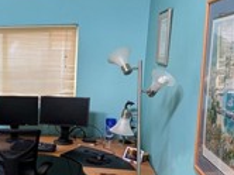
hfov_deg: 32.3
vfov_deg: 26.4
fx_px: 365
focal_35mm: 54
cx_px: -8
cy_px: 143
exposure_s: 1/46.8
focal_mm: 1.85
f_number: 2.2
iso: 116
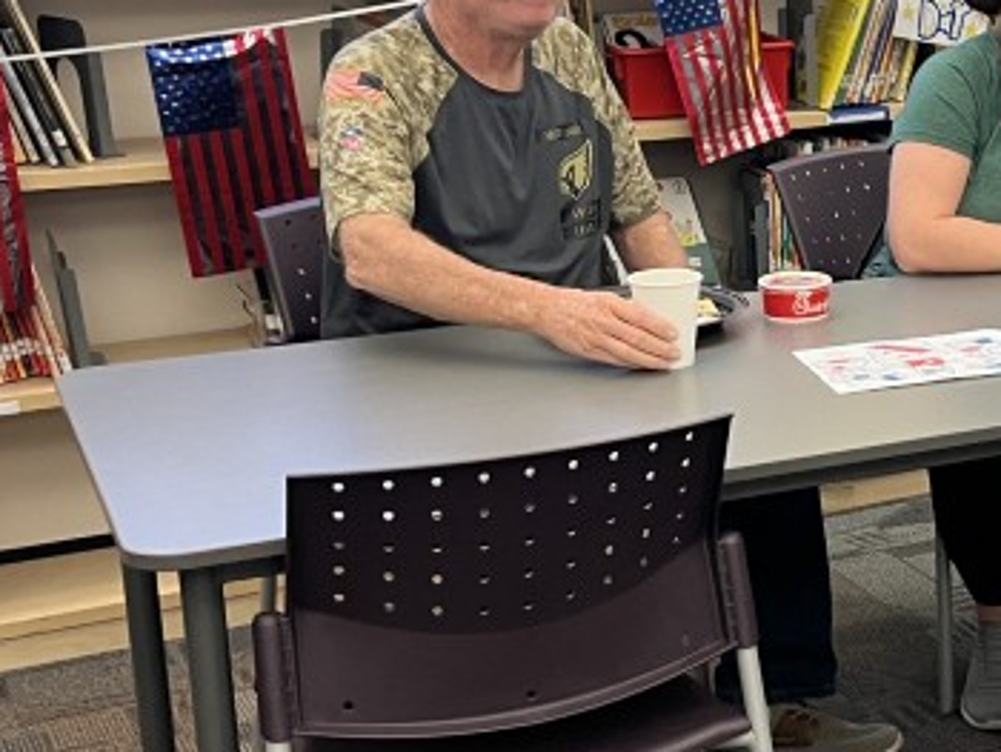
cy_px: 355
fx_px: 2199
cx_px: 1207
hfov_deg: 23.4
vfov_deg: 19.4
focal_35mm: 76
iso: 125
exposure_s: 1/60
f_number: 1.6
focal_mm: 5.1
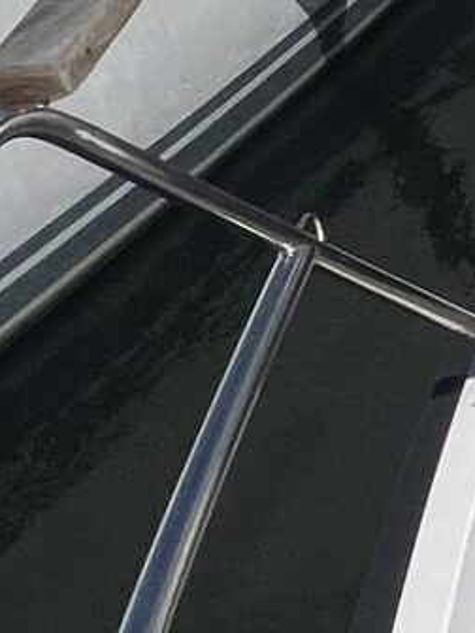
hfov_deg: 8.3
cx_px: 1868
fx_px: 1811
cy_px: 151
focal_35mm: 99
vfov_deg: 19.7
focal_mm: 1.57
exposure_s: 1/5525
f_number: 1.8
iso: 32
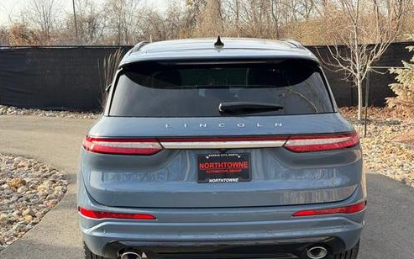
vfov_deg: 24.8
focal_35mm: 52
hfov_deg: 38.9
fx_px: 587
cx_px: 209
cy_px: 156
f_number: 1.78
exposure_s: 1/962
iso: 80
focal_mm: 6.76
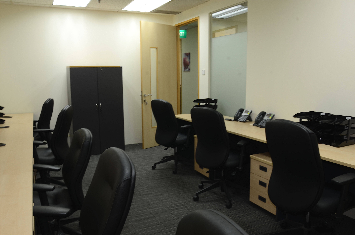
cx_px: 178
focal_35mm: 32
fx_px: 310
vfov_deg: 41.5
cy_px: 118
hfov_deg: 59.6
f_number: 14
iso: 100
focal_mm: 21
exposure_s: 1.3
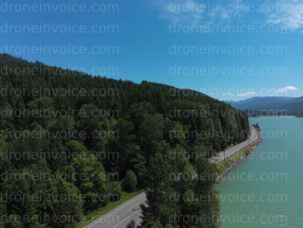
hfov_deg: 73.9
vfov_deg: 58.9
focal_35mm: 23
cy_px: 114
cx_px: 152
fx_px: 201
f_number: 1.9
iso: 115
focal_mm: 6.67
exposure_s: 1/5376
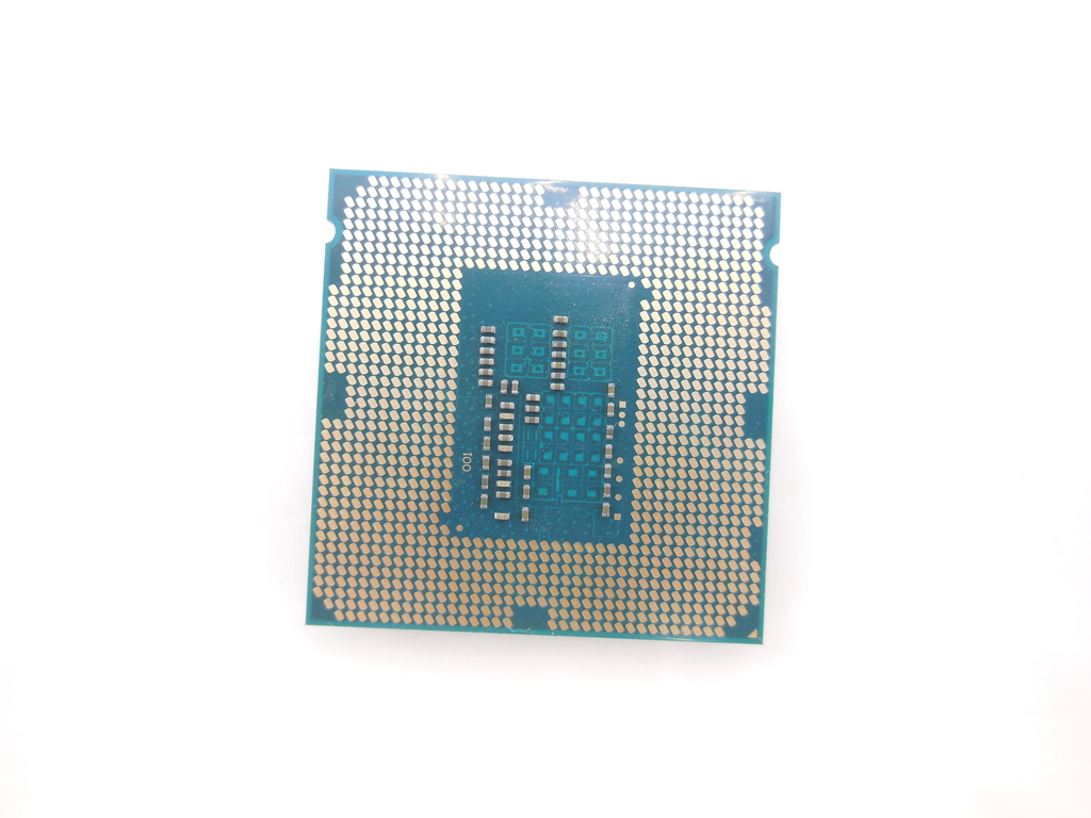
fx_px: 788
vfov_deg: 54.9
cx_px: 546
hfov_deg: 69.4
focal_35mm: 25
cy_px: 409
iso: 140
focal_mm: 4.5
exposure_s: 1/30
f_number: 3.1
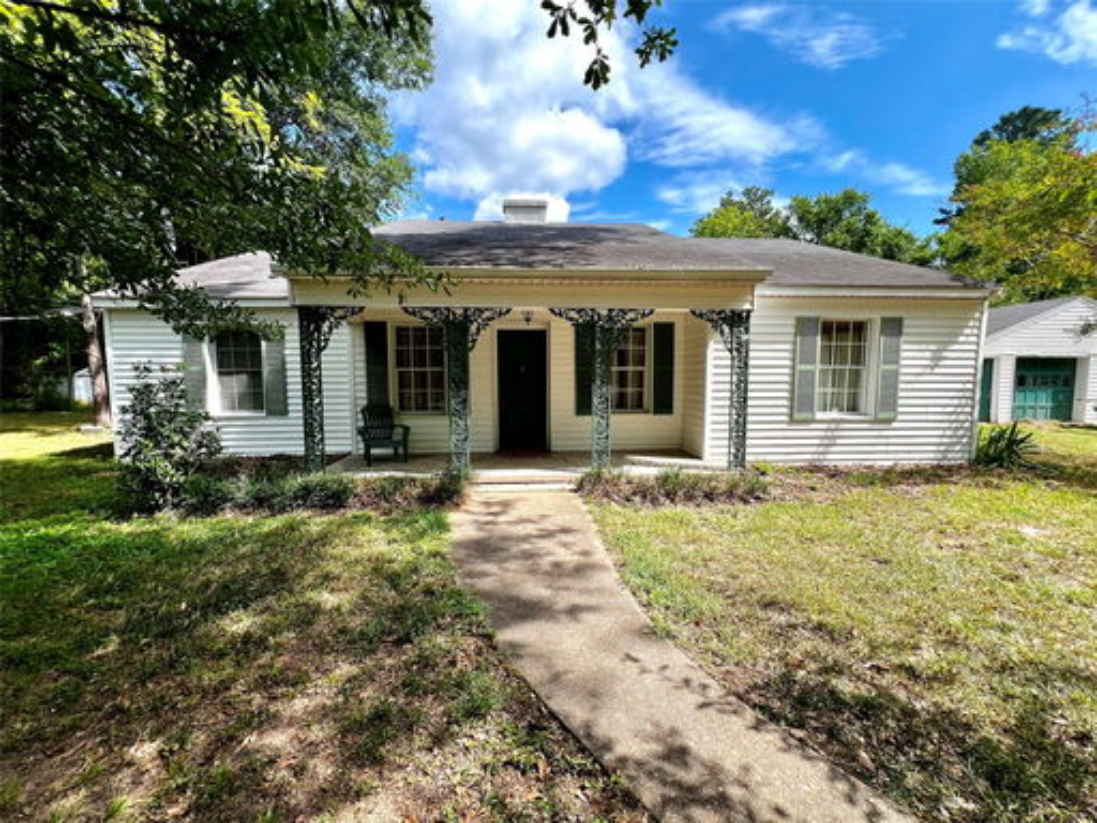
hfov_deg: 106.2
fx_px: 412
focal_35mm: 13
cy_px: 412
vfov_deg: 89.9
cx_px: 548
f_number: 1.8
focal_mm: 1.57
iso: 32
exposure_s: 1/585
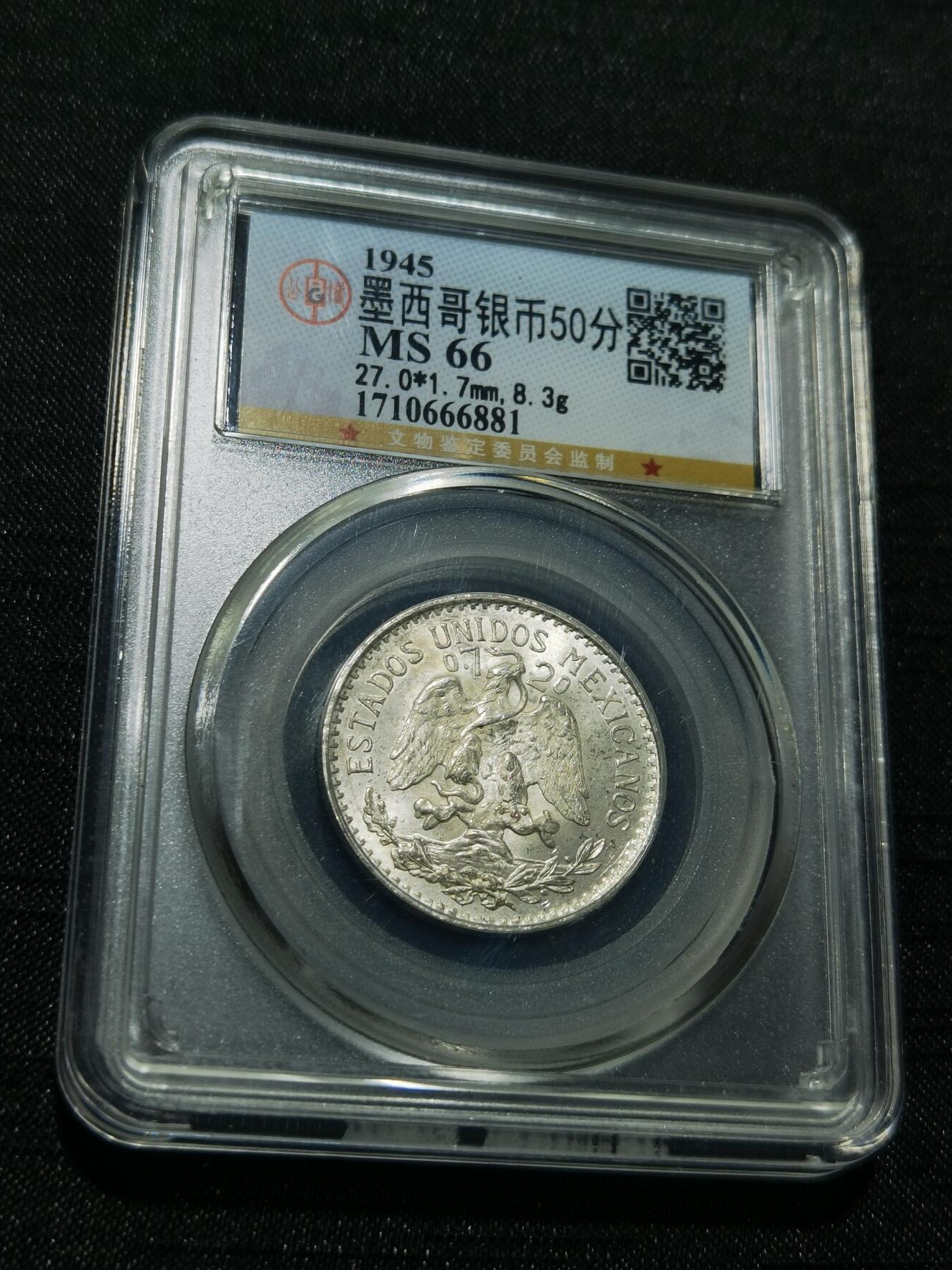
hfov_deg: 26.1
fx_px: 2053
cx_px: 478
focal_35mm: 56
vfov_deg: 34.3
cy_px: 629
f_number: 1.9
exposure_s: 1/112
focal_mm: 6.67
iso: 50
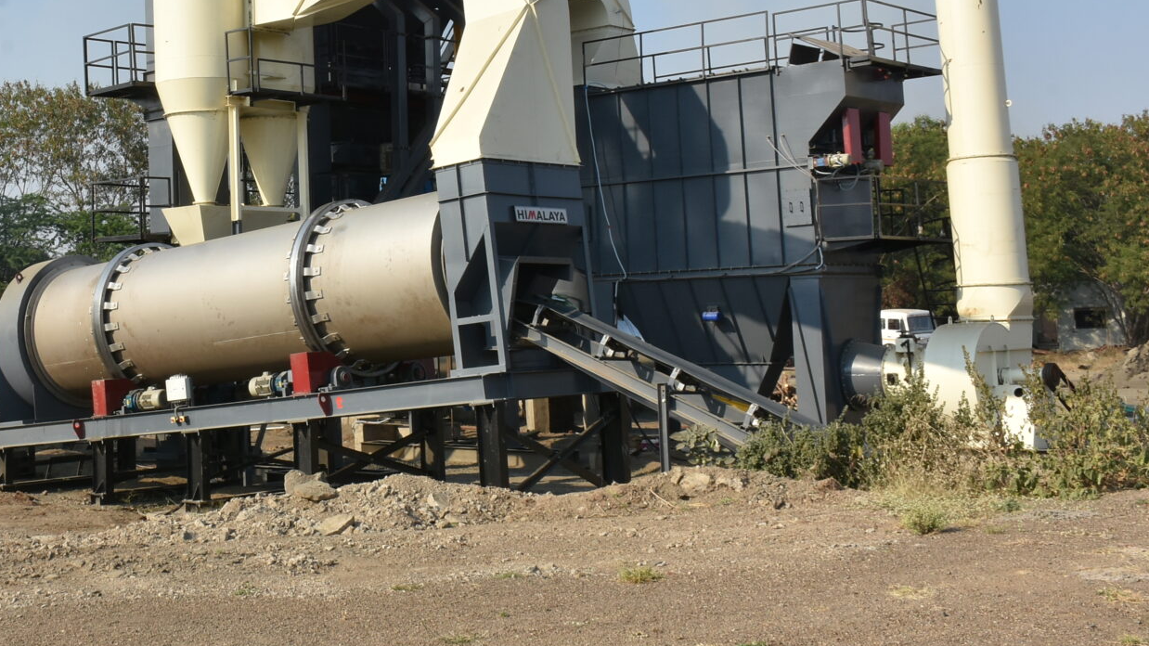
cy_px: 117
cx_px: 216
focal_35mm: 52
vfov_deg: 22.7
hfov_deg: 38.3
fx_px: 1584
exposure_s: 1/125
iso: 200
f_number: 14
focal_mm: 20
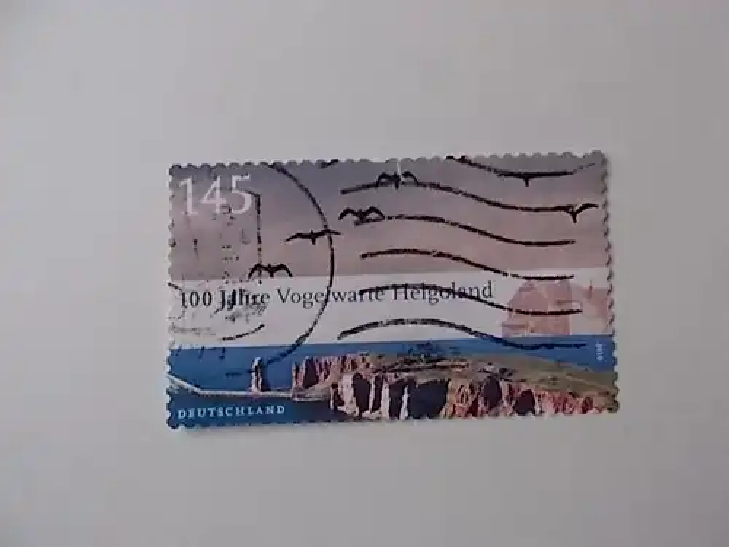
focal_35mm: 26
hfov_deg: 67.3
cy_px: 274
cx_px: 364
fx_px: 548
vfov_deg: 53.1
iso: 200
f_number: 3.2
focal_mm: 4.6
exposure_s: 1/13
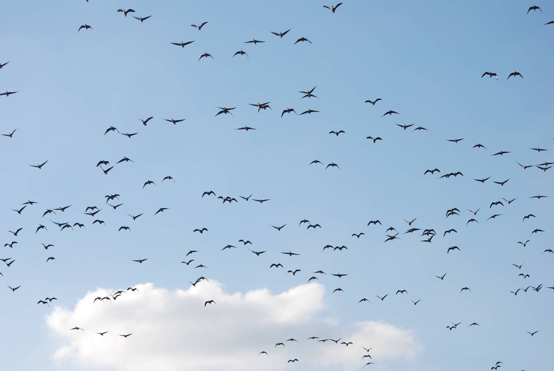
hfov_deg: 19.4
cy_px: 186
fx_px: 1618
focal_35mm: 105
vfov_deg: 13.1
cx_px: 277
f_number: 6.3
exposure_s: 1/640
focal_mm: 70
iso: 100
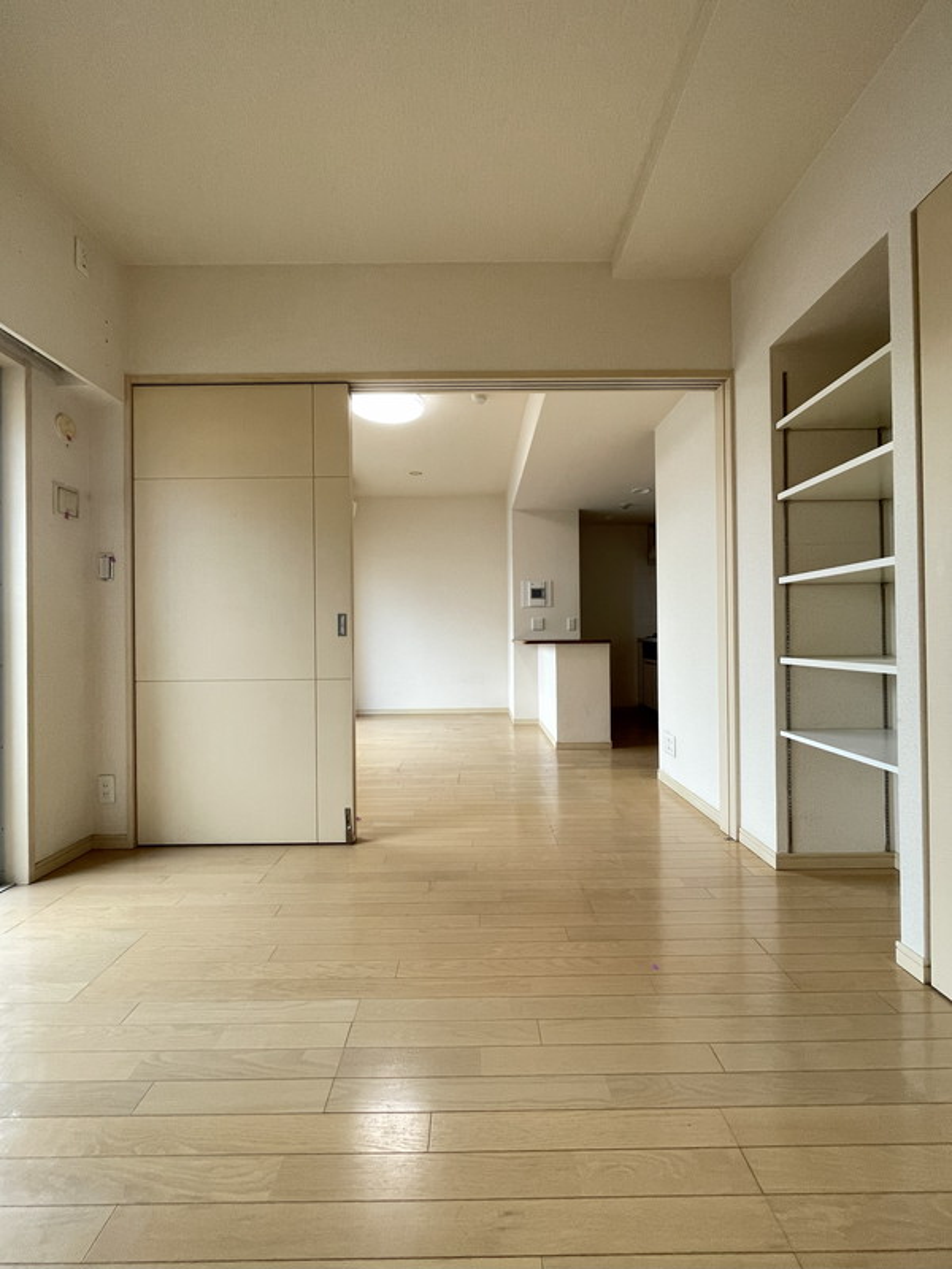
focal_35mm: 14
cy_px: 634
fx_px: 513
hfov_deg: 85.7
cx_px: 476
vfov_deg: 102.1
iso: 160
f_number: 2.4
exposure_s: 1/99
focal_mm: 1.55
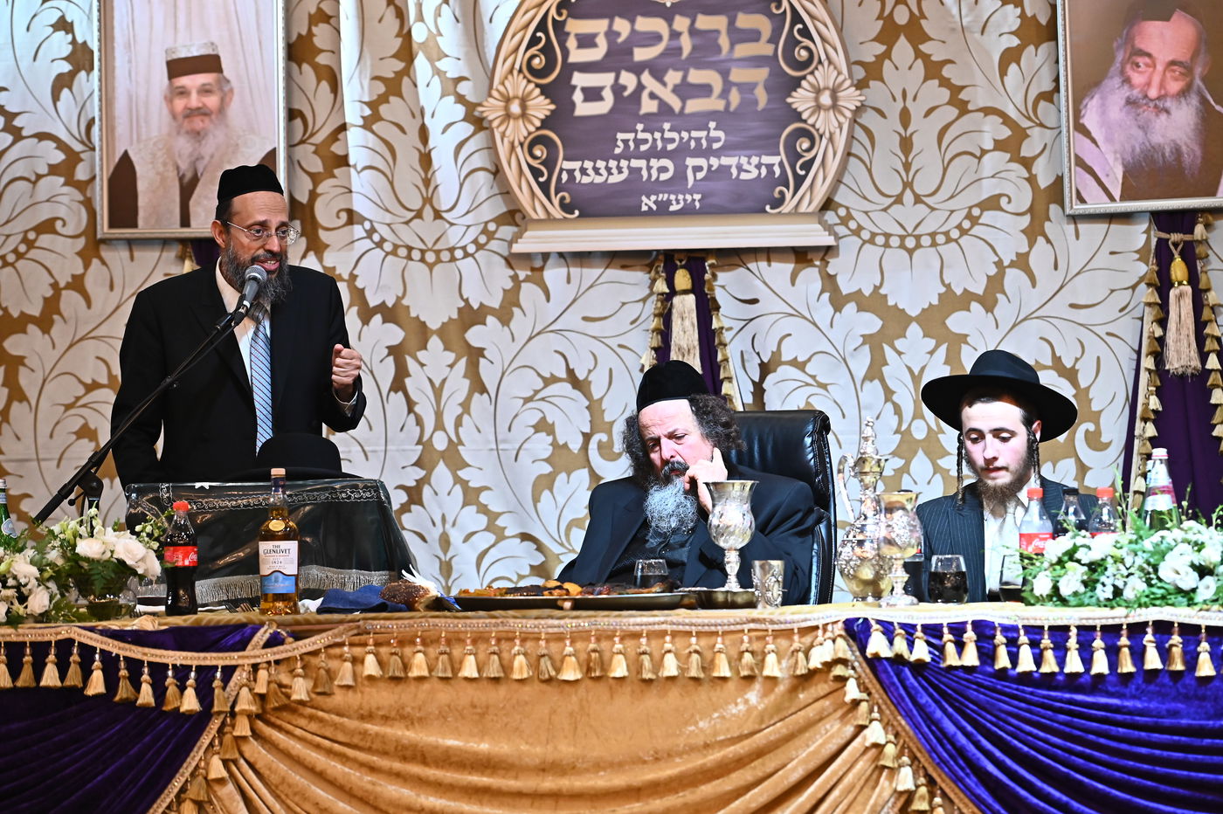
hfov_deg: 20.0
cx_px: 612
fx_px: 3463
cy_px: 407
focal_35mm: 102
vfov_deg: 13.4
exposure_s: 1/200
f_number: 4.5
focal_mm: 102
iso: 3200
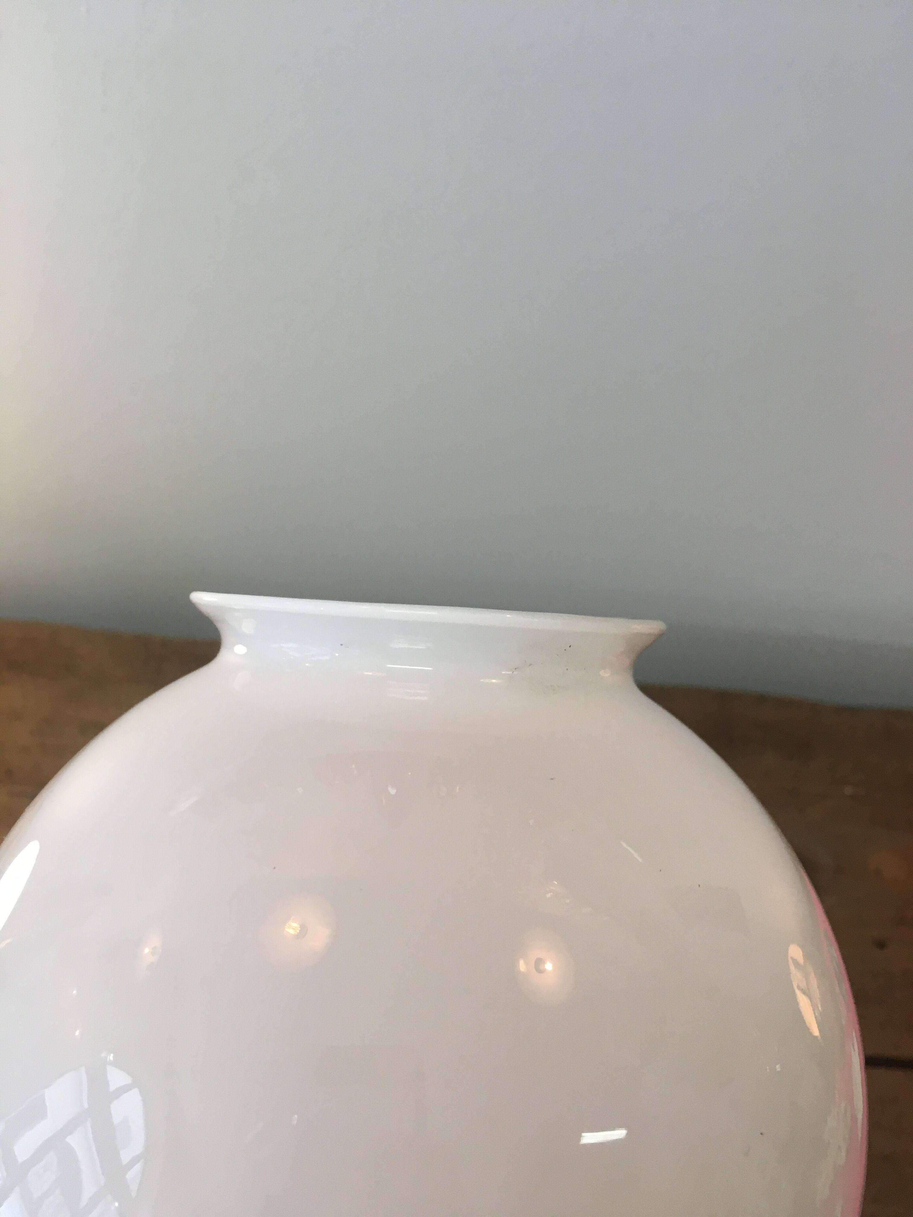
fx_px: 1020
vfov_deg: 61.7
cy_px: 608
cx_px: 456
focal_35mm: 29
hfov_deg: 48.2
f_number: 2.2
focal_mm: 4.15
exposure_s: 1/33
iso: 50
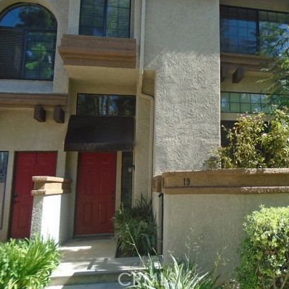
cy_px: 115
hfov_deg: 43.1
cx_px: 225
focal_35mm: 37
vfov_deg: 44.7
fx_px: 349
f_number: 3.2
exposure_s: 1/400
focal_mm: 4.6
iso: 100
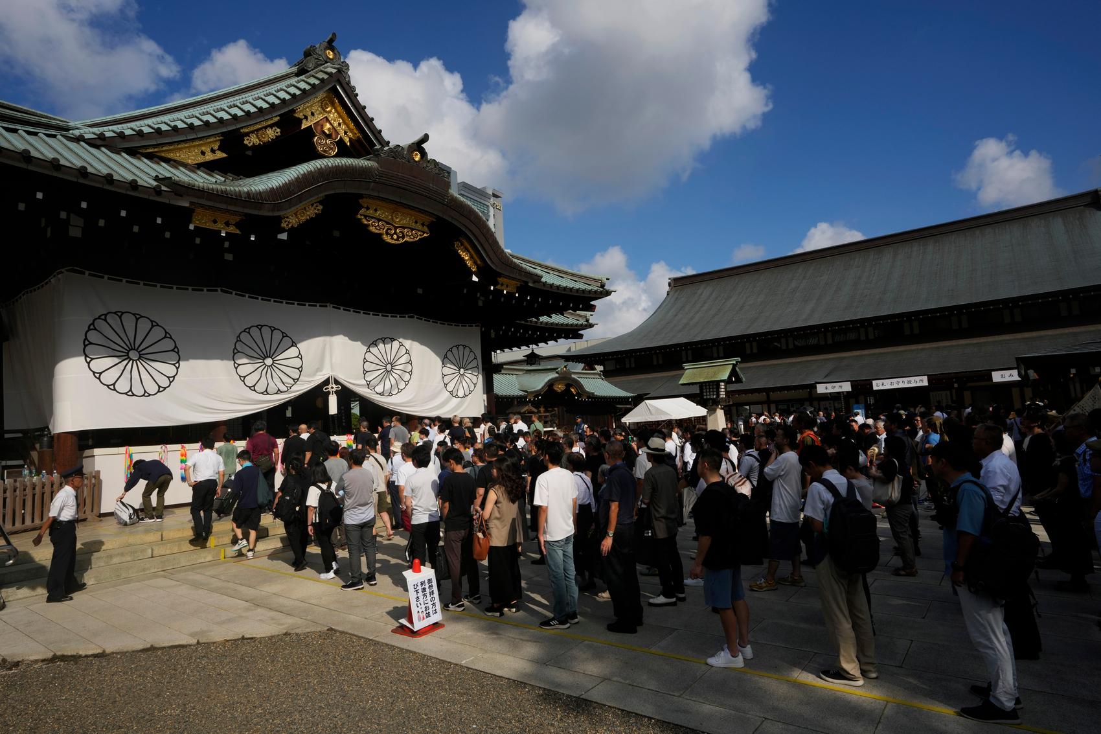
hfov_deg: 84.0
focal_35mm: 20
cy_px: 367
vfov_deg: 61.9
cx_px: 550
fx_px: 612
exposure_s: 1/500
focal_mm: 20
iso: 400
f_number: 16
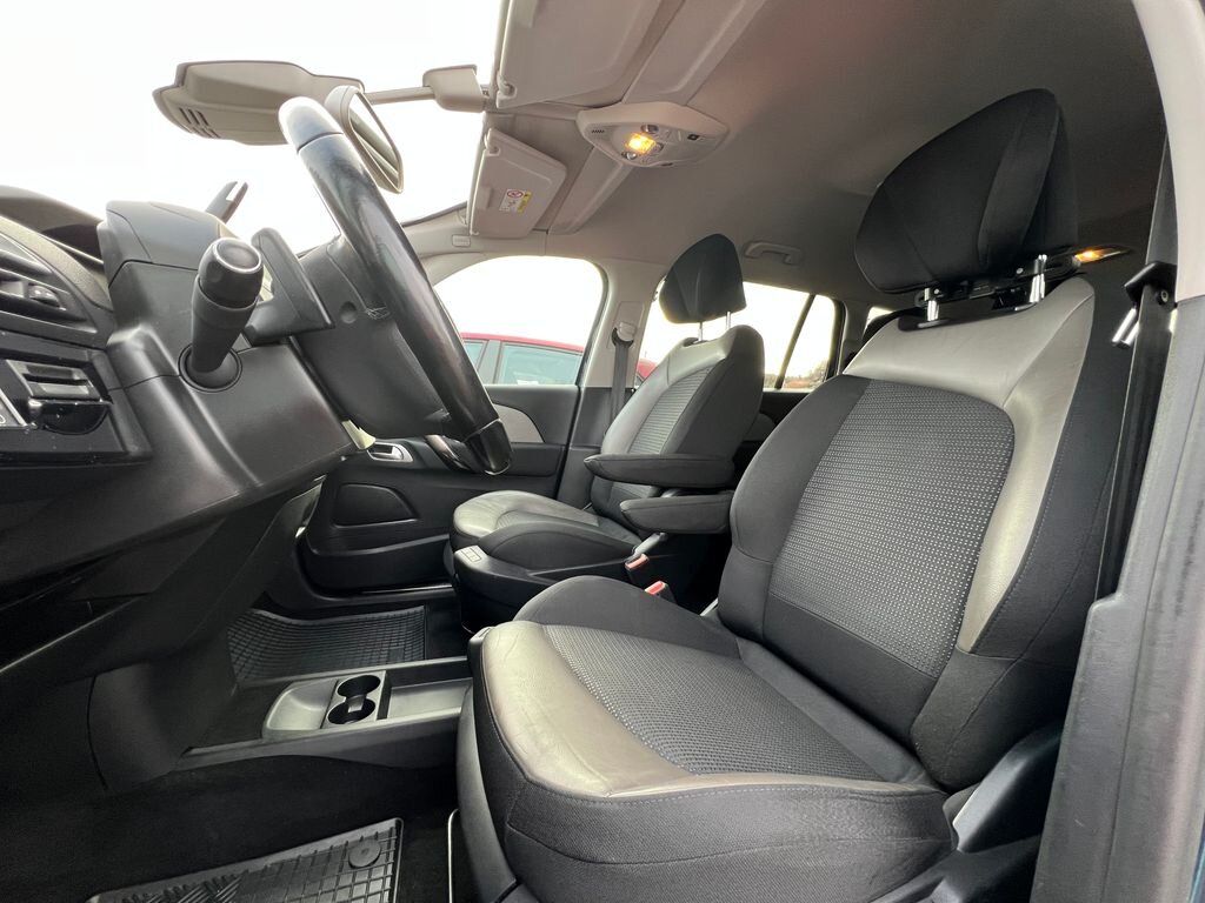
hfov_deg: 106.2
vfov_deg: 89.9
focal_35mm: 13
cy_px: 452
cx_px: 602
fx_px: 453
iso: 100
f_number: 1.8
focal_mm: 1.57
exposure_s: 1/99
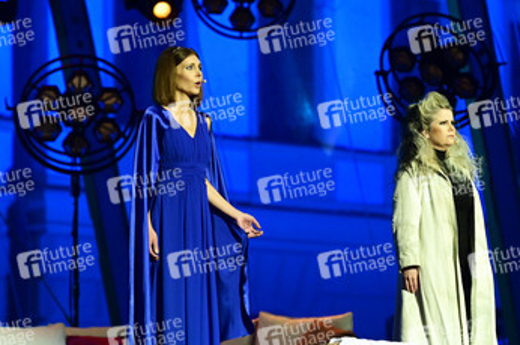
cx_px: 316
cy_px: 224
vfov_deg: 7.8
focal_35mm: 176
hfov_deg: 11.7
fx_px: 2540
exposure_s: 1/250
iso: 4000
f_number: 2.8
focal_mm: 135
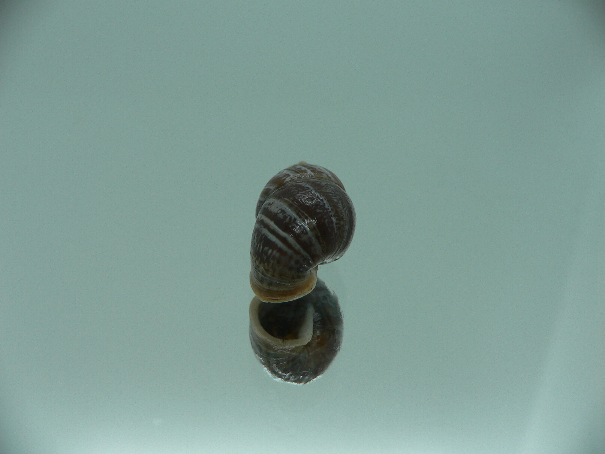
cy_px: 227
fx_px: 612
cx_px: 302
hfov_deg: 52.6
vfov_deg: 40.7
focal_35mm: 35
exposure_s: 1/80
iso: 80
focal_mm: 4.6
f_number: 2.8
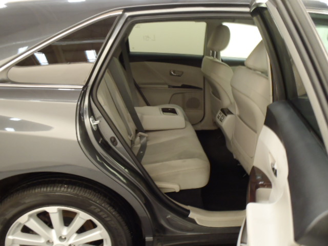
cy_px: 123
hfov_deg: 63.4
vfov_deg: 49.7
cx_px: 164
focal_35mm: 28
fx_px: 265
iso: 200
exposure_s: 1/5
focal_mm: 5
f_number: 3.9
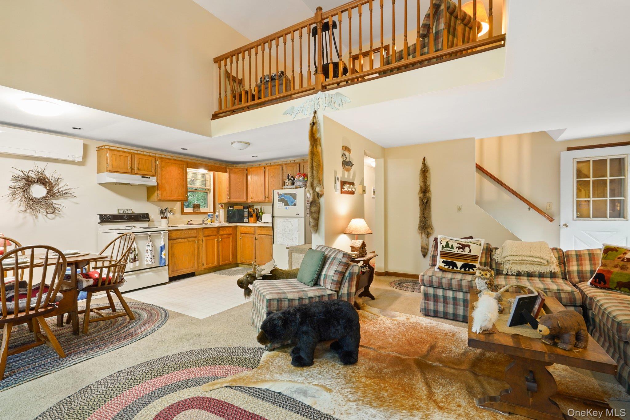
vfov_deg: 73.7
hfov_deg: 96.7
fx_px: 280
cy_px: 210
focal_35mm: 16
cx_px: 315
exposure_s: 1
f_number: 9
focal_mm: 16
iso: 320
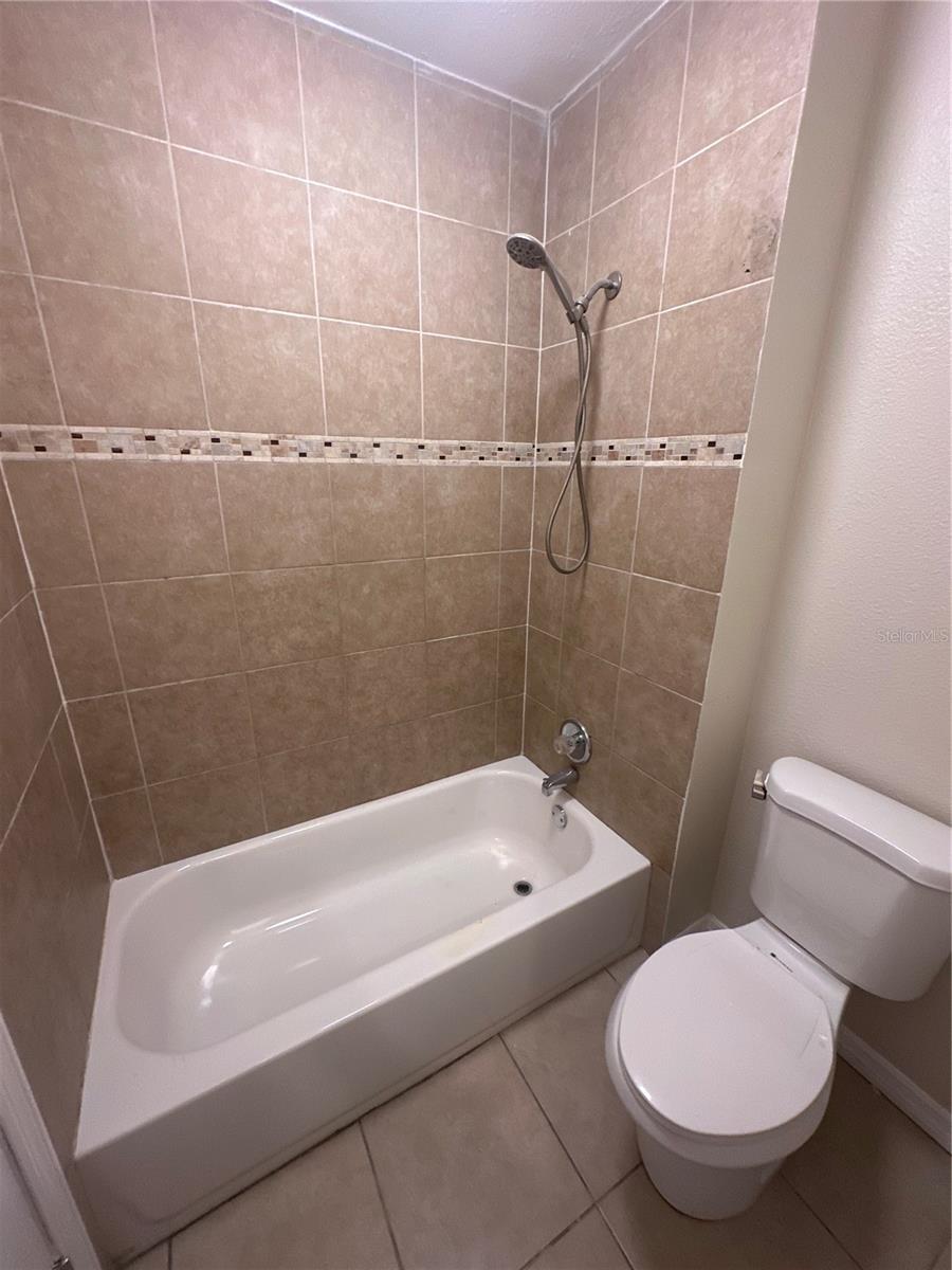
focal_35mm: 14
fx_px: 513
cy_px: 635
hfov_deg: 85.7
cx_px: 476
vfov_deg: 102.1
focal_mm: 2.22
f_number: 2.2
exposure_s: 1/60
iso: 250
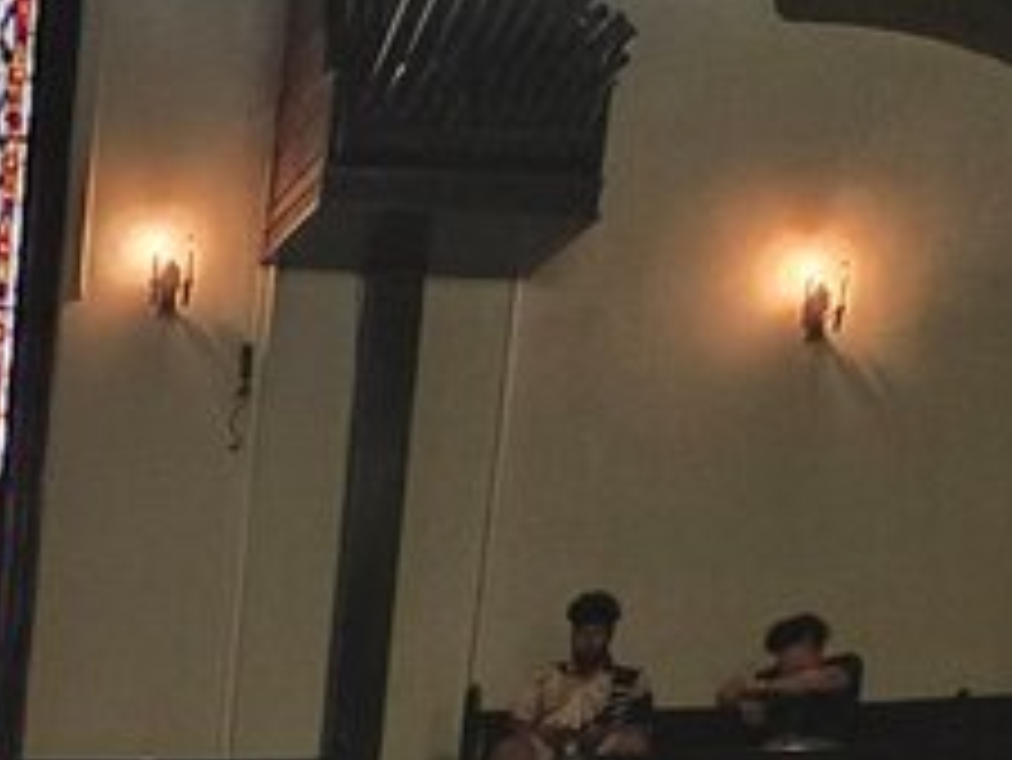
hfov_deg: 11.9
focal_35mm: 153
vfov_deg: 7.9
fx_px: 4475
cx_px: -774
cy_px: 2507
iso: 800
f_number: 1.8
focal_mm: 5.4
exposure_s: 1/60
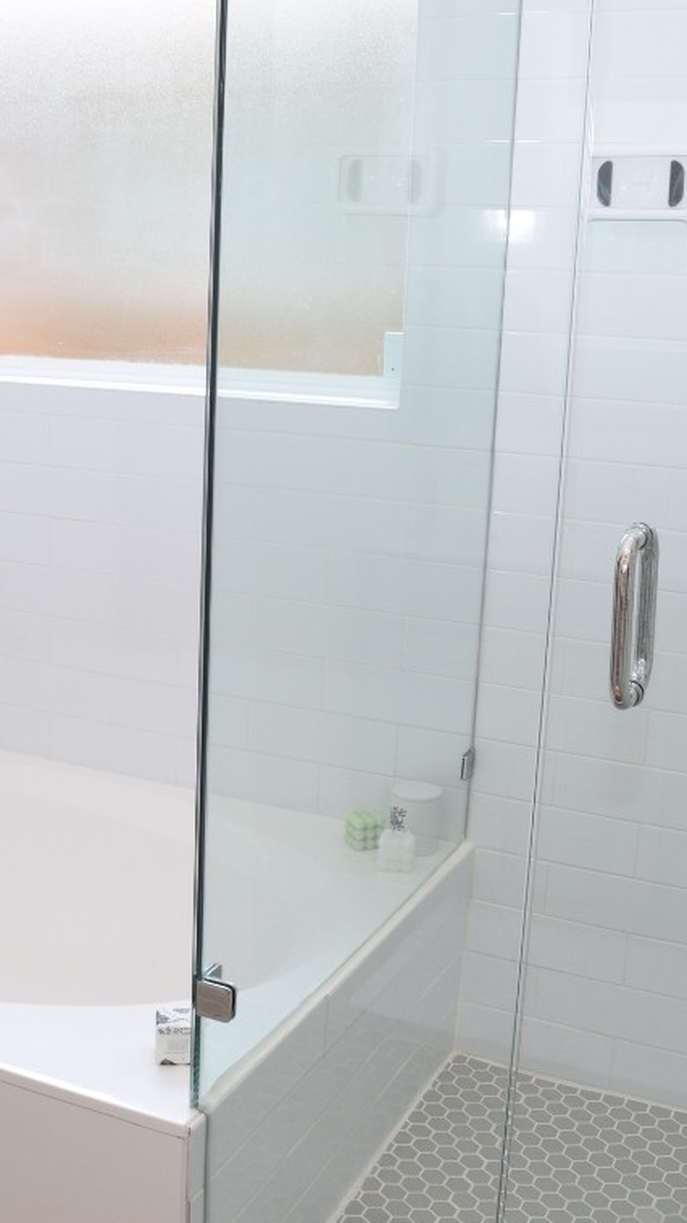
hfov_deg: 27.6
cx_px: 245
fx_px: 1393
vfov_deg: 47.4
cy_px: 613
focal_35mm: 43
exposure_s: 1/160
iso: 400
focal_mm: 18
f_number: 6.3
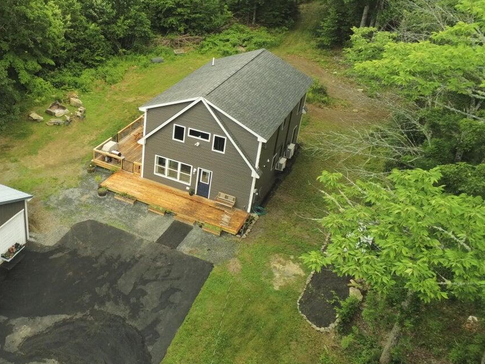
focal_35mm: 37
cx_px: 111
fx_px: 518
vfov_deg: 38.5
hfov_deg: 47.9
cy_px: 143
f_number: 2.4
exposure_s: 1/480
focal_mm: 4
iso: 195
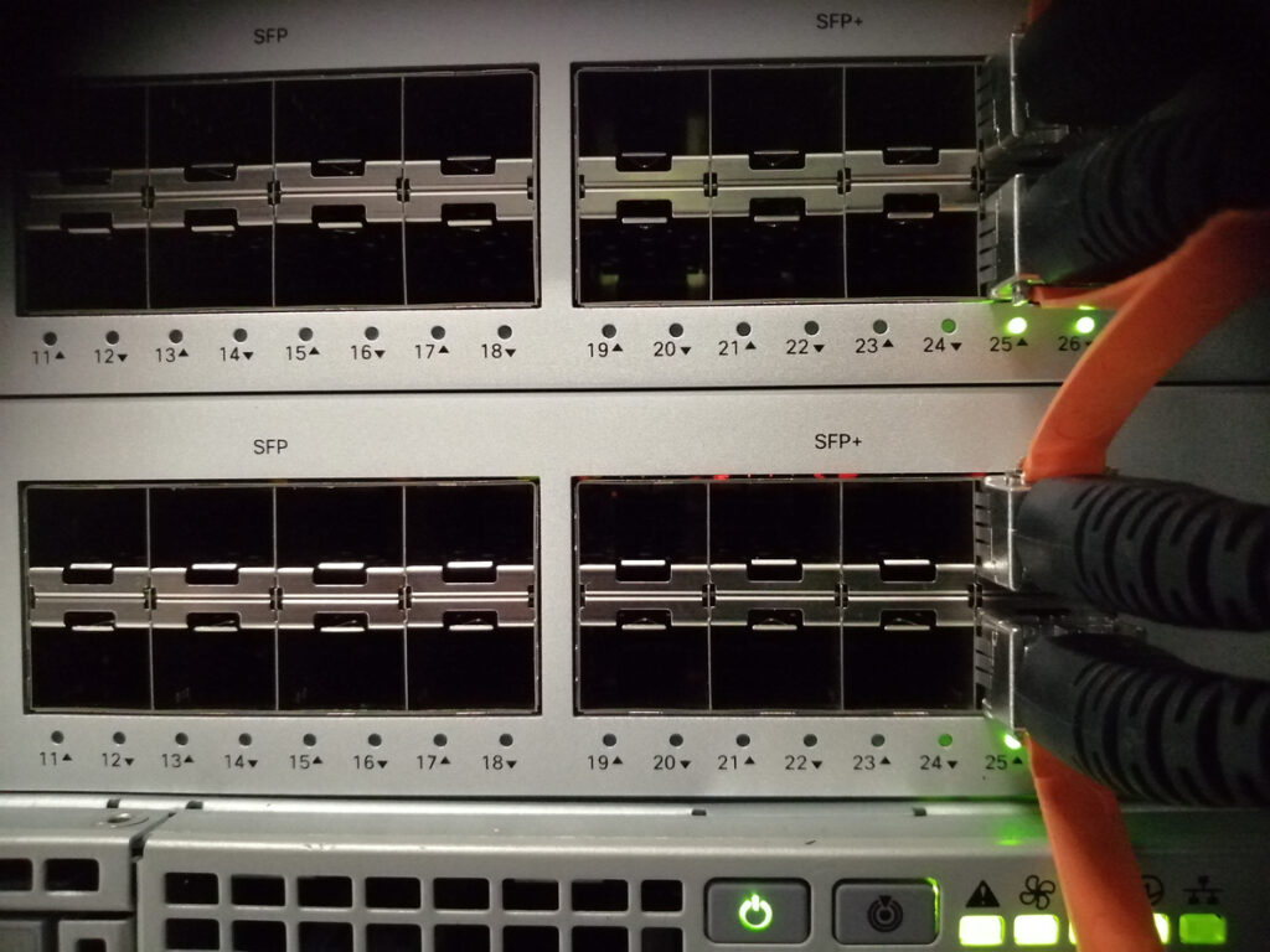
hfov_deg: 67.3
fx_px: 954
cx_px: 635
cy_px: 476
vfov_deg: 53.1
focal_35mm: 26
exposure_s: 1/12.5
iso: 2500
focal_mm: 3.62
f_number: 1.8
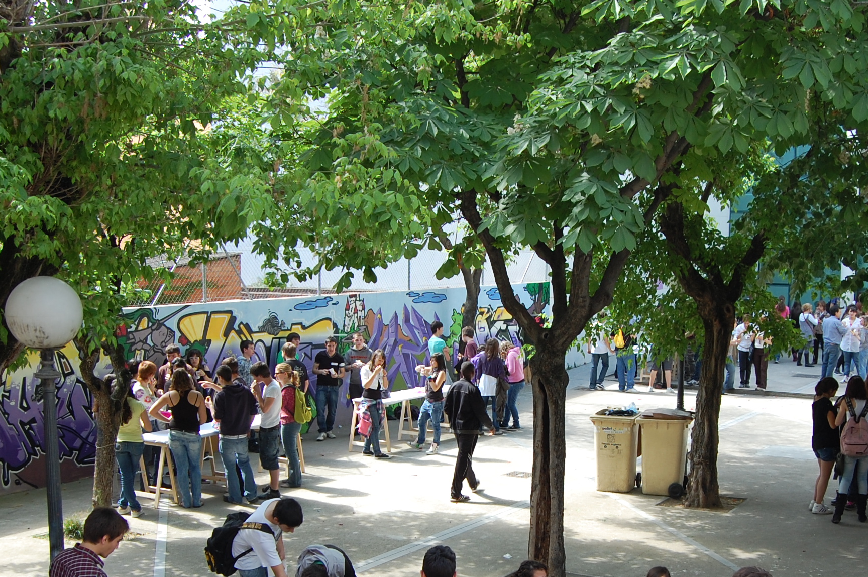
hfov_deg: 41.8
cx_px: 513
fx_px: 1132
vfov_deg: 28.3
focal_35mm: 47
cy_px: 410
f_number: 5.6
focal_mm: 18
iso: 200
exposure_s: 1/125
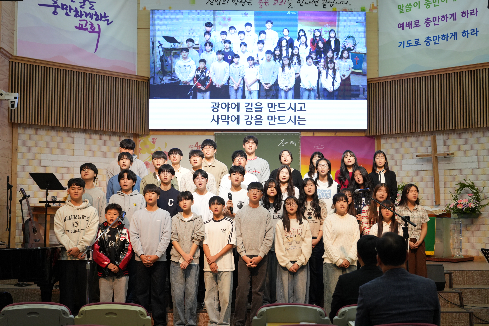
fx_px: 693
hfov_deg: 38.9
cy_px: 163
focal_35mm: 51
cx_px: 244
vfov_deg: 26.5
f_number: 4
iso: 1250
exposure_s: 1/160
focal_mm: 51
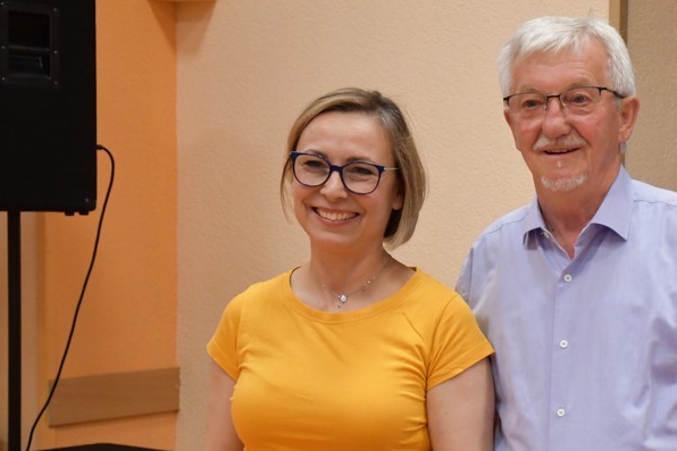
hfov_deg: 20.6
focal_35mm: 98
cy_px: 287
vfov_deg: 13.9
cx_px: 534
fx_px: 1842
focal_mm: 38
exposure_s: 1/100
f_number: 4.2
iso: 3200
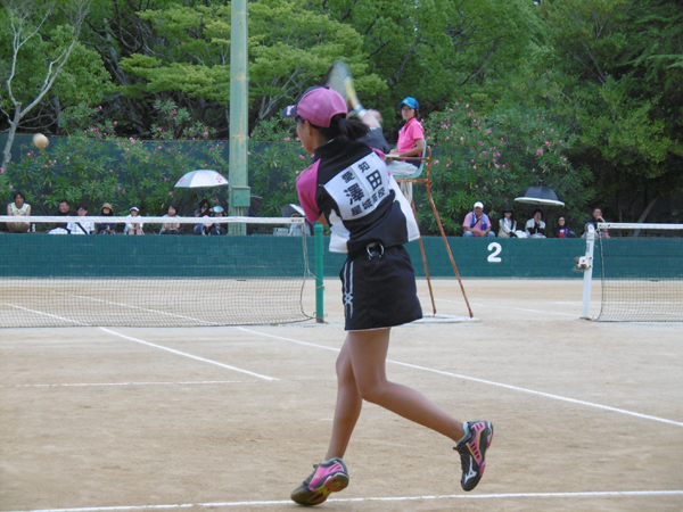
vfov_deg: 14.2
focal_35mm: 104
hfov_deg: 18.9
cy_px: 256
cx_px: 342
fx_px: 2052
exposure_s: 1/250
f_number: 4.8
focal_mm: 18.6
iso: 200
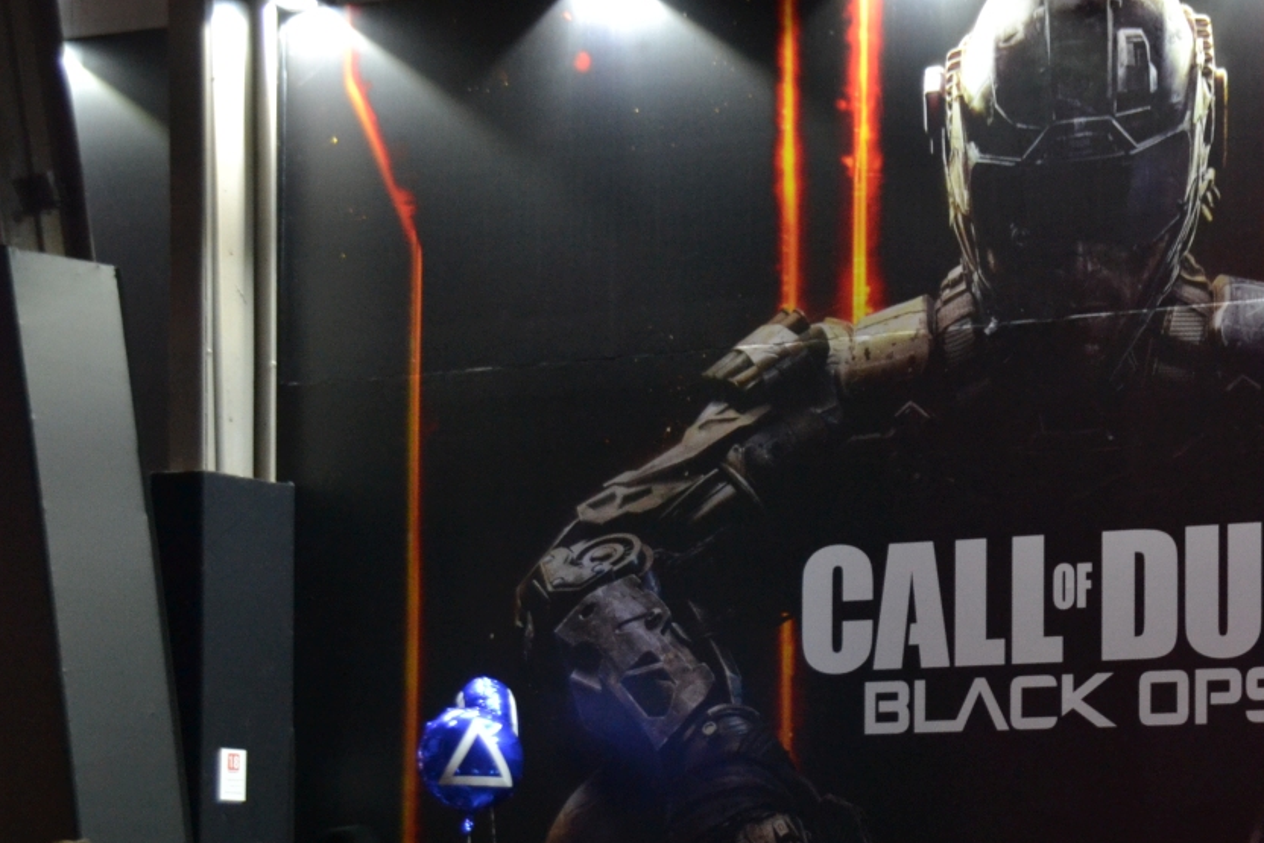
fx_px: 3898
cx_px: 1045
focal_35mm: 111
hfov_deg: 18.2
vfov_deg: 12.3
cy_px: 656
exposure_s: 1/15
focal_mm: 38
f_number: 4.2
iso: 1250
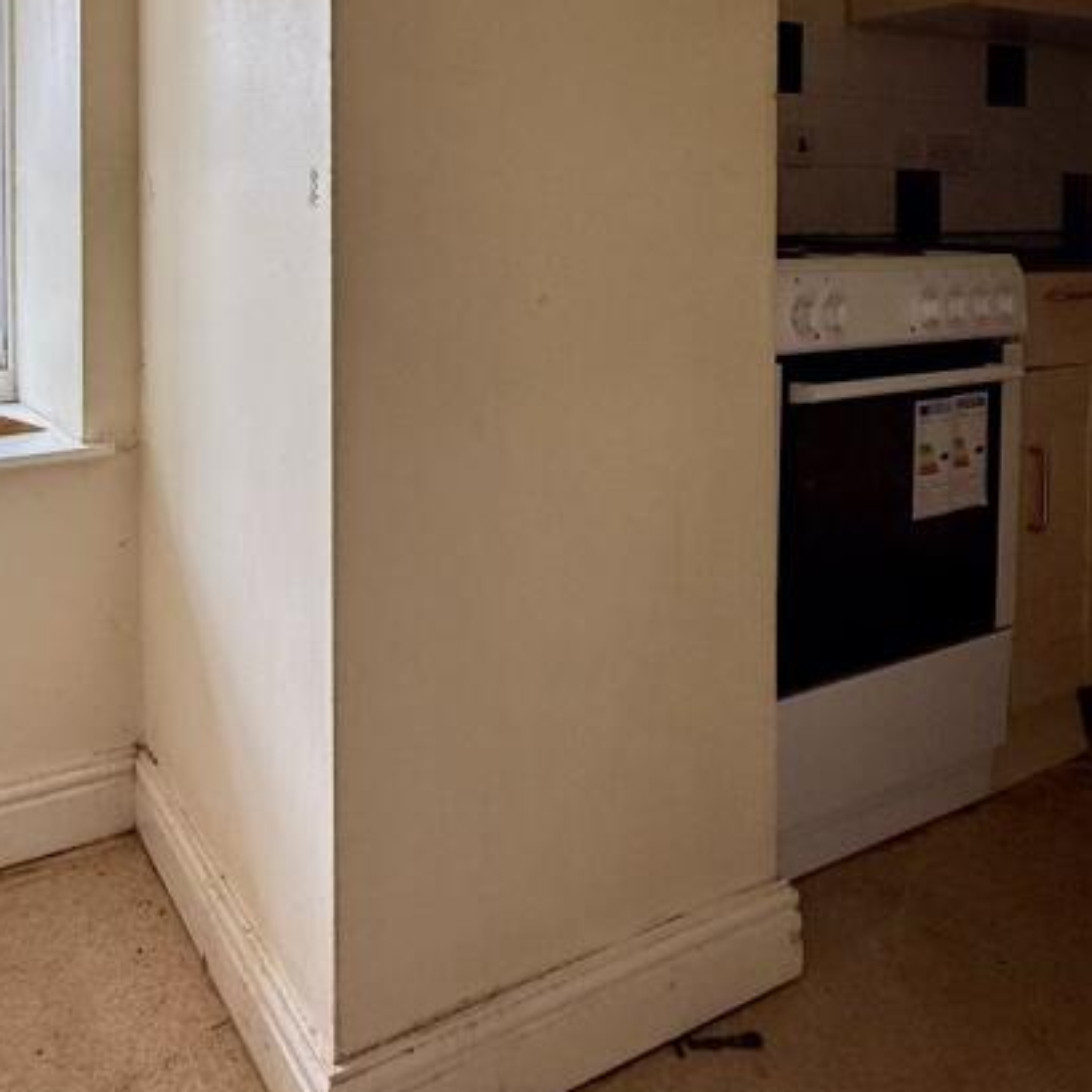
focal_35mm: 31
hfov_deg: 52.0
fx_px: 1106
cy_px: 235
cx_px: 414
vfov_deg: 49.8
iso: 100
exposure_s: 1/99
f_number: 2.2
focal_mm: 2.22
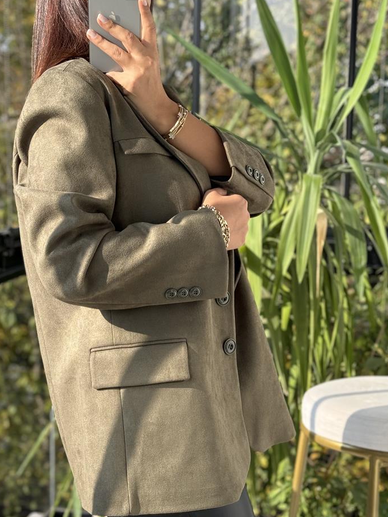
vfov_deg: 27.8
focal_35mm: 70
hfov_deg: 21.0
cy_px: 261
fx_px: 1046
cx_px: 136
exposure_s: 1/420
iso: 64
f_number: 1.78
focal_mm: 6.76
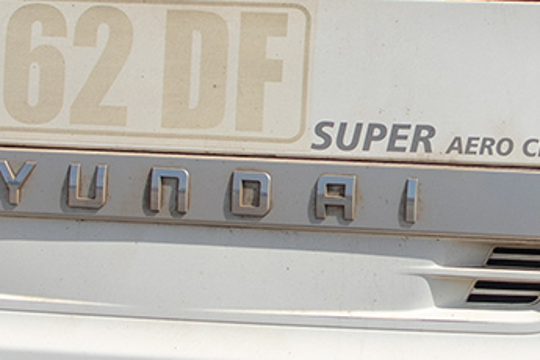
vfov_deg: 6.0
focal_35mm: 228
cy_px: 125
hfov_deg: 9.0
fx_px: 3422
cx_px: 463
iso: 100
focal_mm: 35
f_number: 4.5
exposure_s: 1/1000
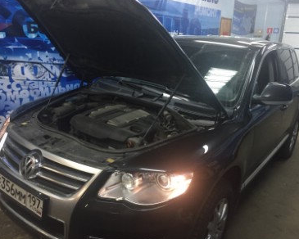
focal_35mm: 31
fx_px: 274
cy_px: 121
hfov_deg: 57.1
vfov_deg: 47.1
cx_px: 162
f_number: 2.2
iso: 250
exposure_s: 1/33
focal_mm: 4.15
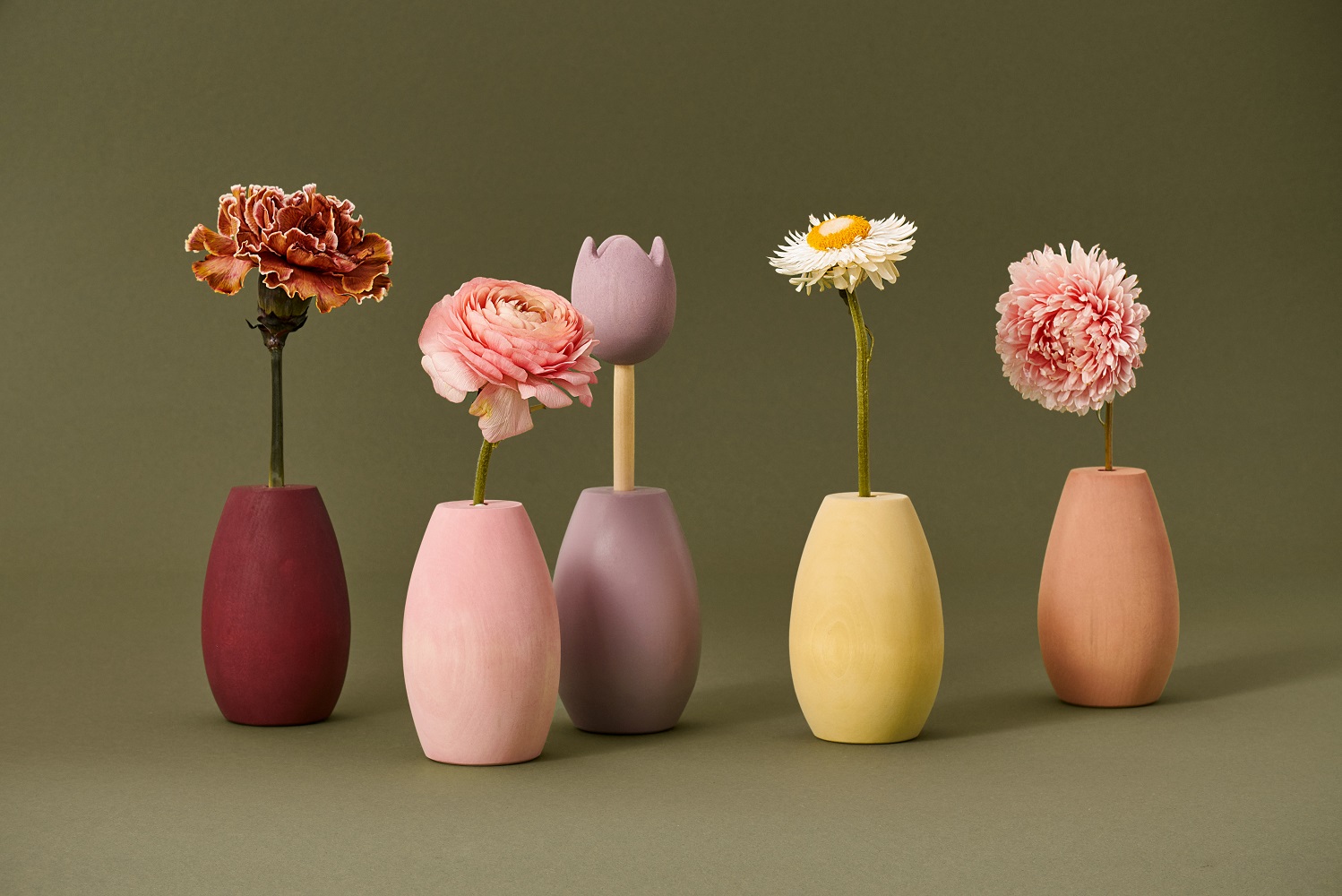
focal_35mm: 94
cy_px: 448
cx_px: 671
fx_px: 3505
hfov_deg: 21.7
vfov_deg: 14.6
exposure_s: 1/200
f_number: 11
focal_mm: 63
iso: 100
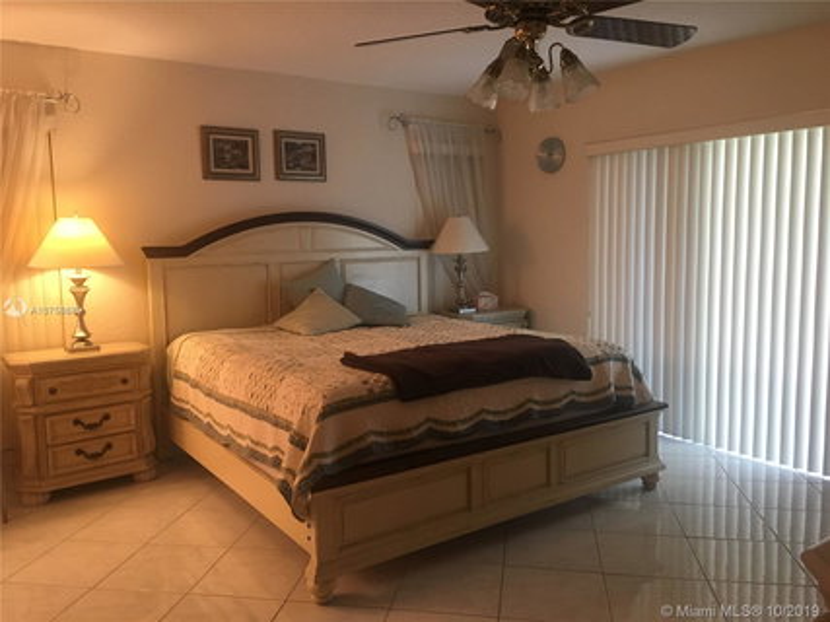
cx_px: 415
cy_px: 311
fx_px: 695
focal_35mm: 29
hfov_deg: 61.7
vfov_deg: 48.2
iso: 125
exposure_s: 1/30
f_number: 2.2
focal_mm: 4.15
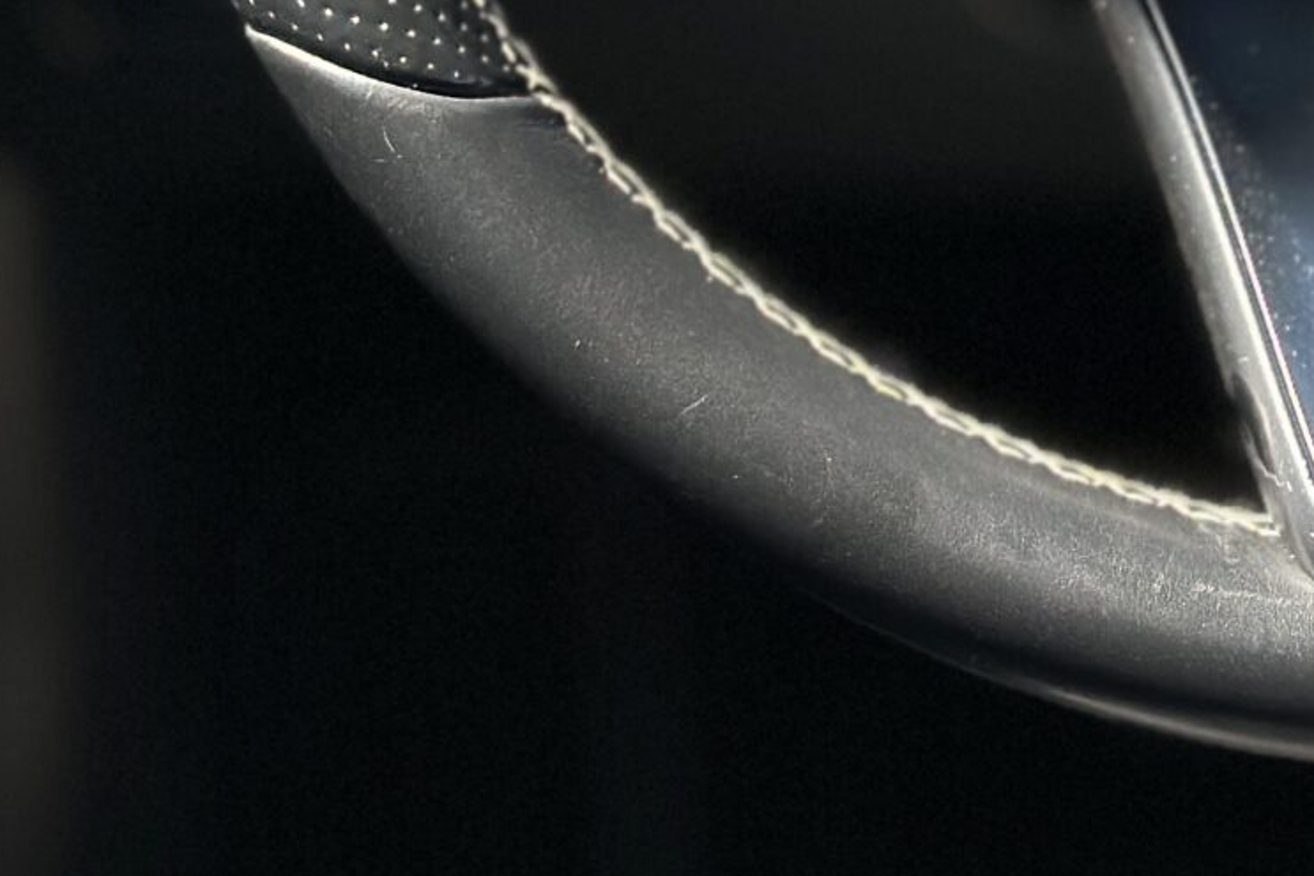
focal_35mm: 172
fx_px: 6276
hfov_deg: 11.9
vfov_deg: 7.7
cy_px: -711
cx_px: 1105
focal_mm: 6.86
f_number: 1.78
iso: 80
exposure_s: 1/751
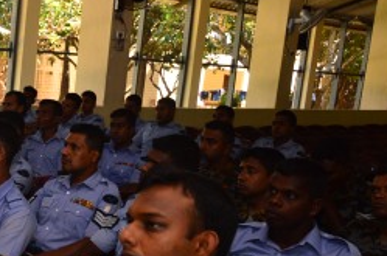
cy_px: 223
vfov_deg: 20.5
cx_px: -58
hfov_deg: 27.8
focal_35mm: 65
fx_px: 697
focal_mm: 18
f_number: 4
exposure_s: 1/160
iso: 200
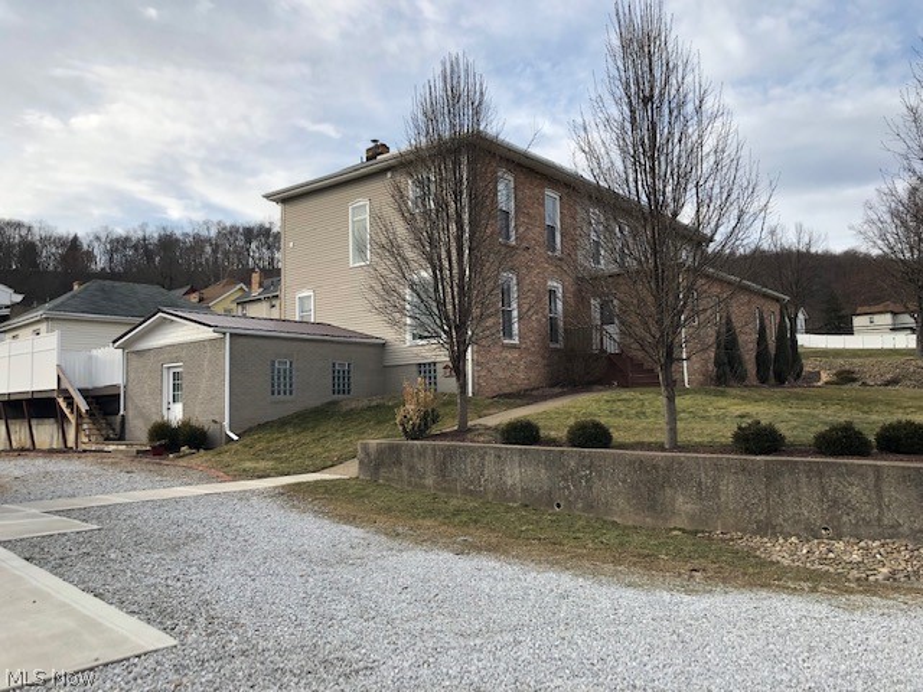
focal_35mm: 28
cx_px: 462
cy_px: 346
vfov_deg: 49.7
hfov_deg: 63.4
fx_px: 747
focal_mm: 3.99
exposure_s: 1/762
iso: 20
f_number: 1.8
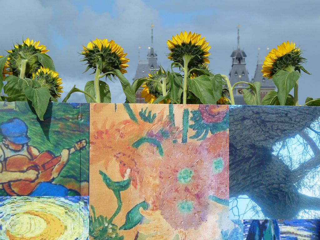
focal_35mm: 111
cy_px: 120
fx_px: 1026
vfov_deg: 13.3
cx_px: 160
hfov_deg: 17.7
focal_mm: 18.2
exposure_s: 1/500
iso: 80
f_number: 5.6
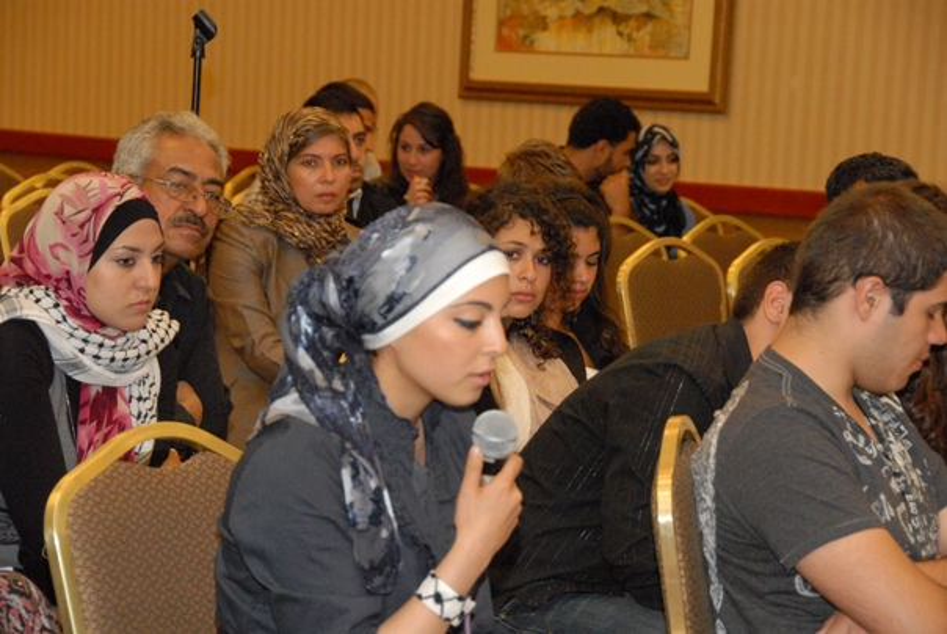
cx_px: 474
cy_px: 317
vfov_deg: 9.6
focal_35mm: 142
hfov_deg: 14.4
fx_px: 3752
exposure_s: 1/60
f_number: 8
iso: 1250
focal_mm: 95
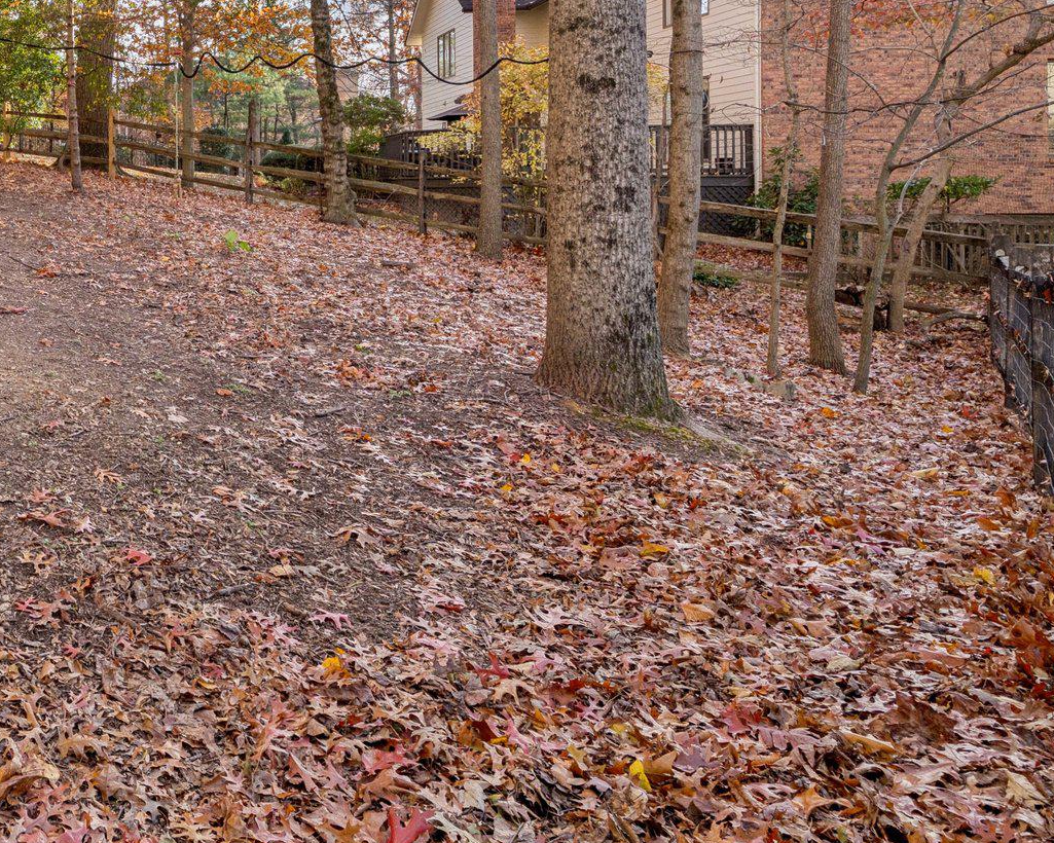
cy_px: 190
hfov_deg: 49.9
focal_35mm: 30
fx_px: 936
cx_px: 44
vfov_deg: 46.4
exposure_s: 1/125
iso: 640
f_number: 10
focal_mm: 16
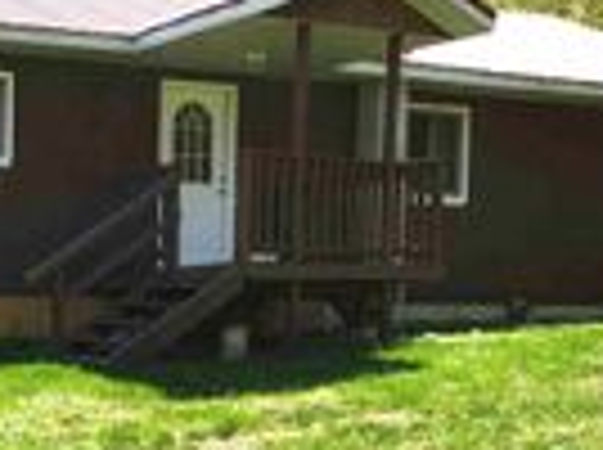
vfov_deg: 16.9
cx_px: -148
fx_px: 1495
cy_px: 387
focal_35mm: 86
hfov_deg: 21.0
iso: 20
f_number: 1.8
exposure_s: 1/1433
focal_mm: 5.4
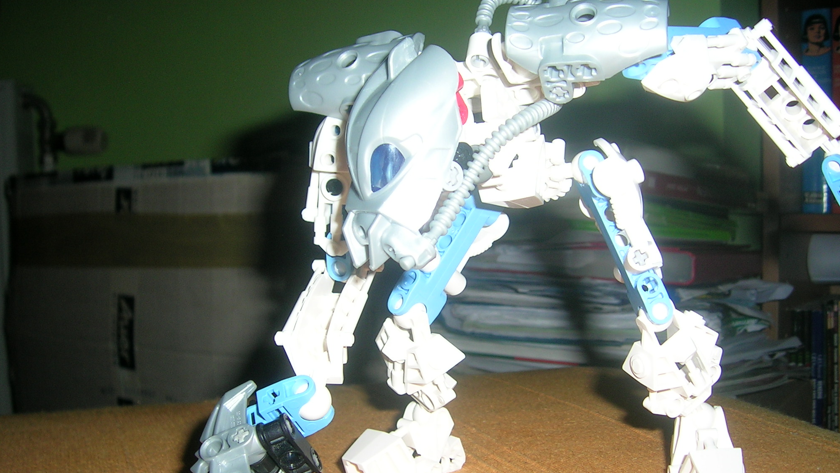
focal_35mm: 39
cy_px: 283
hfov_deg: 51.6
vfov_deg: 30.3
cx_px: 428
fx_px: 869
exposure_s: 1/60.1
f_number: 2.8
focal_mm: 5.4
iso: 50
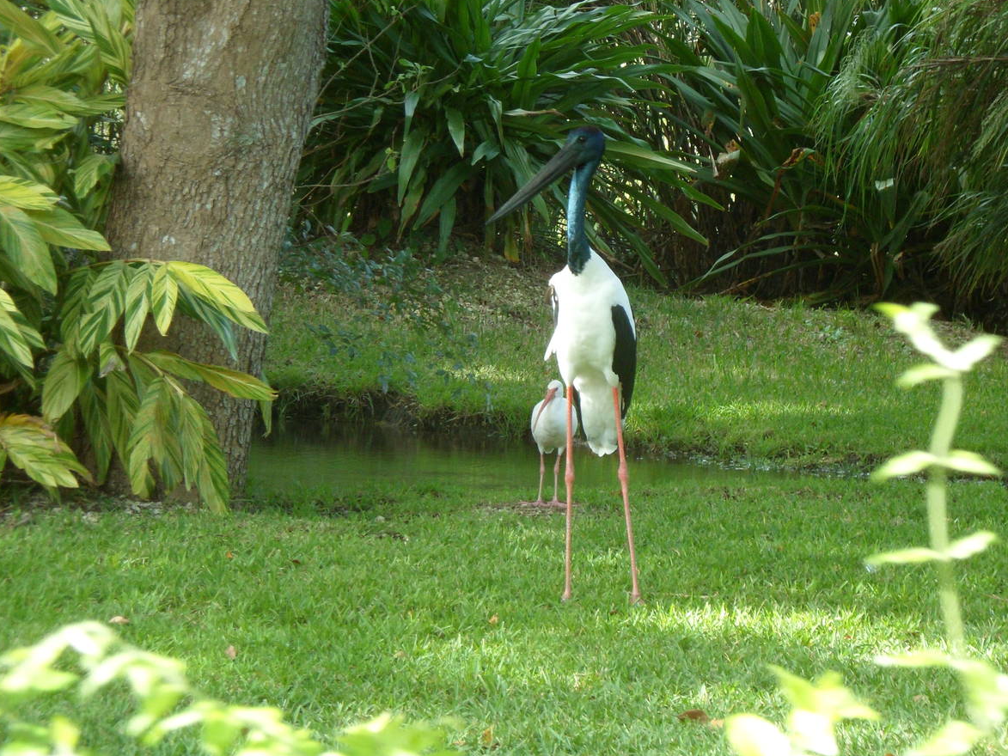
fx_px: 6436
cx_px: 609
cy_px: 338
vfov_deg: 6.7
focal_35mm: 221
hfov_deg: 9.0
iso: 100
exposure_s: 1/60
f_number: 5.5
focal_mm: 28.7
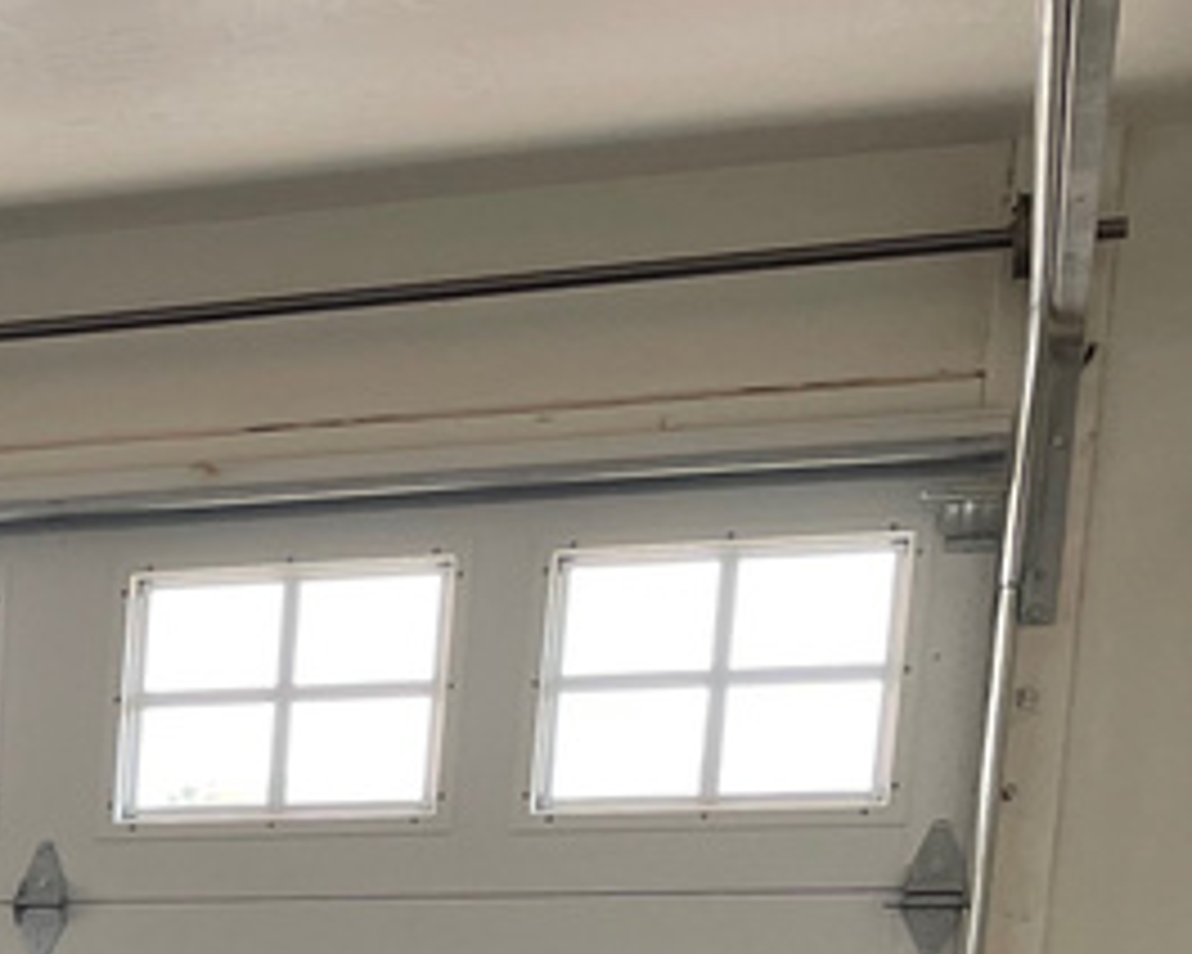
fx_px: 3457
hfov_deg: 16.2
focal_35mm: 98
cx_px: -1003
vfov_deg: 14.1
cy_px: 1642
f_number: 1.6
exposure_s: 1/121
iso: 100
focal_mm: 4.2
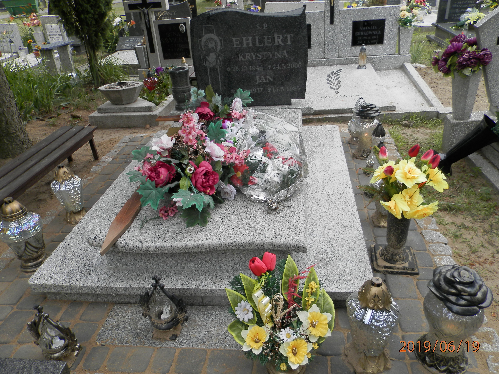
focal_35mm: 26
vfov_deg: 53.0
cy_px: 193
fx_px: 375
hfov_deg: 67.3
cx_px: 251
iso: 80
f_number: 3.1
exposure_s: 1/60
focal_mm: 4.5
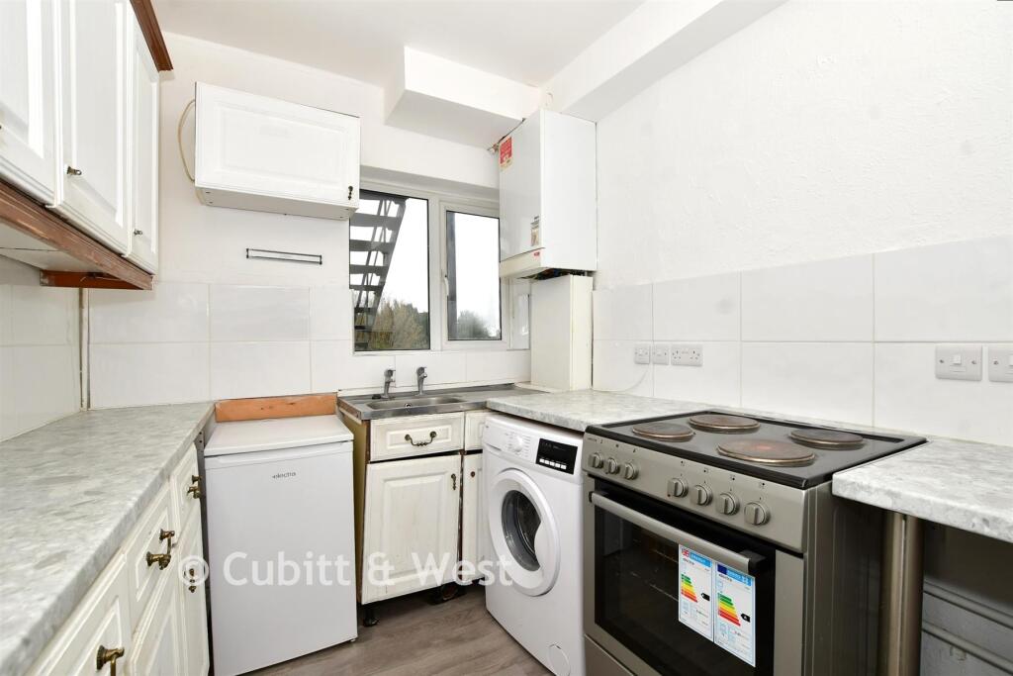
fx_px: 422
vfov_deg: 77.3
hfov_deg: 100.4
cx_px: 506
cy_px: 338
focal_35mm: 15
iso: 200
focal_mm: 10
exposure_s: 1/250
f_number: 7.1
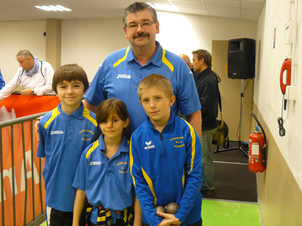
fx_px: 340
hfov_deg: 47.9
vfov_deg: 36.8
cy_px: 108
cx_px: 150
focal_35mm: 39
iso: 200
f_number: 2.8
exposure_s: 1/8
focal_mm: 6.1
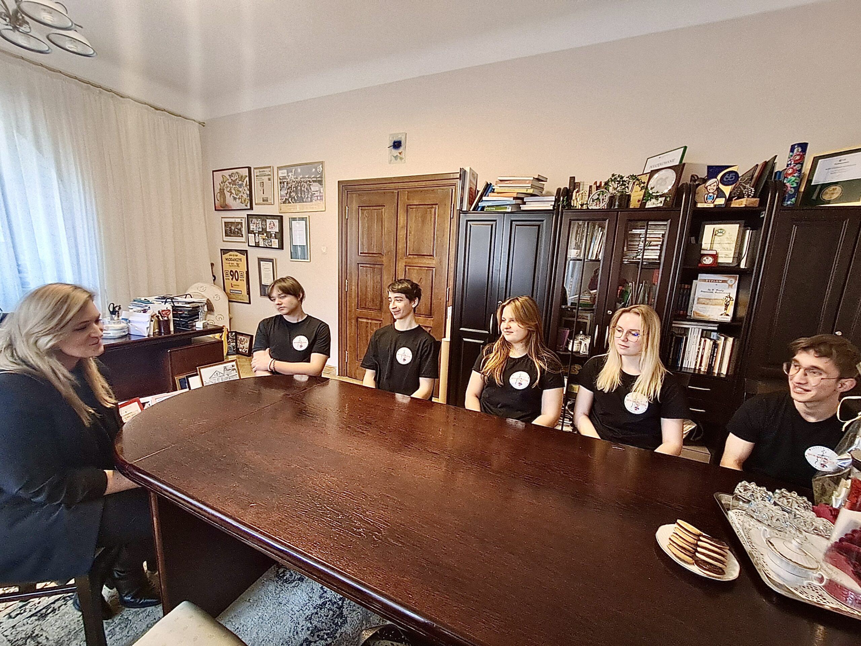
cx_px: 430
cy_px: 323
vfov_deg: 89.9
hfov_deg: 106.2
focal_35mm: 13
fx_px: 323
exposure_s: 1/25
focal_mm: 1.42
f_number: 2.2
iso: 200
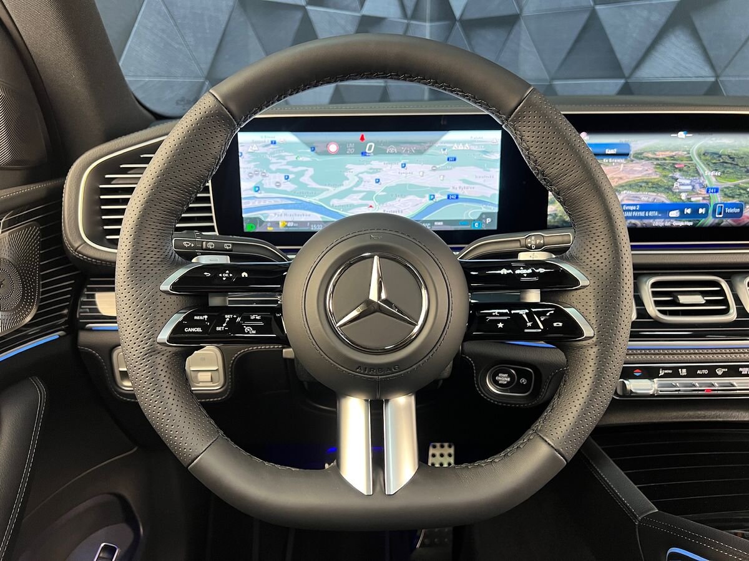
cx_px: 374
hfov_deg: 67.3
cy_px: 280
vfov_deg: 53.1
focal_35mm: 26
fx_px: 563
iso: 200
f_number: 1.5
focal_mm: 5.7
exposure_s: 1/58
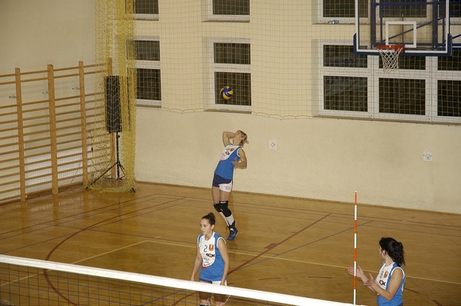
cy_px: 153
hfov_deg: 19.5
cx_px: 230
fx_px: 1343
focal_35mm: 105
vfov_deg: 13.0
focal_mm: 70
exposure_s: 1/100
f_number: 4.5
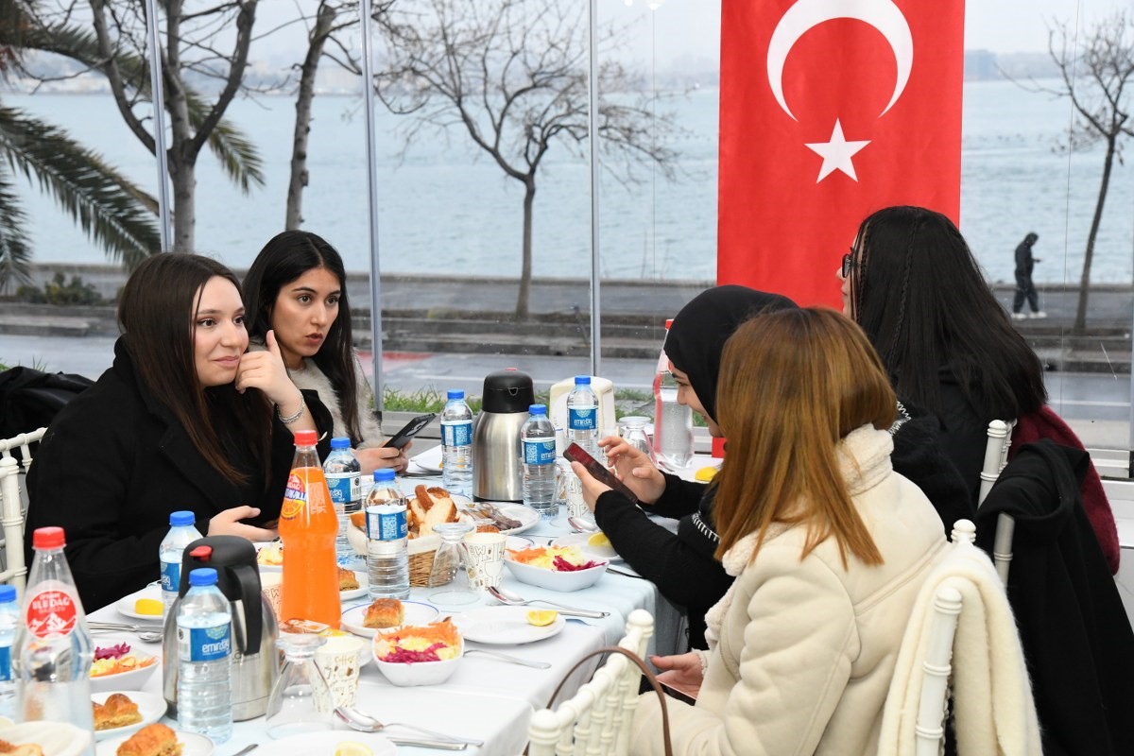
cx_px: 567
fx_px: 1953
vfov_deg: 21.9
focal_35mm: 62
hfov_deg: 32.4
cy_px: 378
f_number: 8
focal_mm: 62
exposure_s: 1/250
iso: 4000
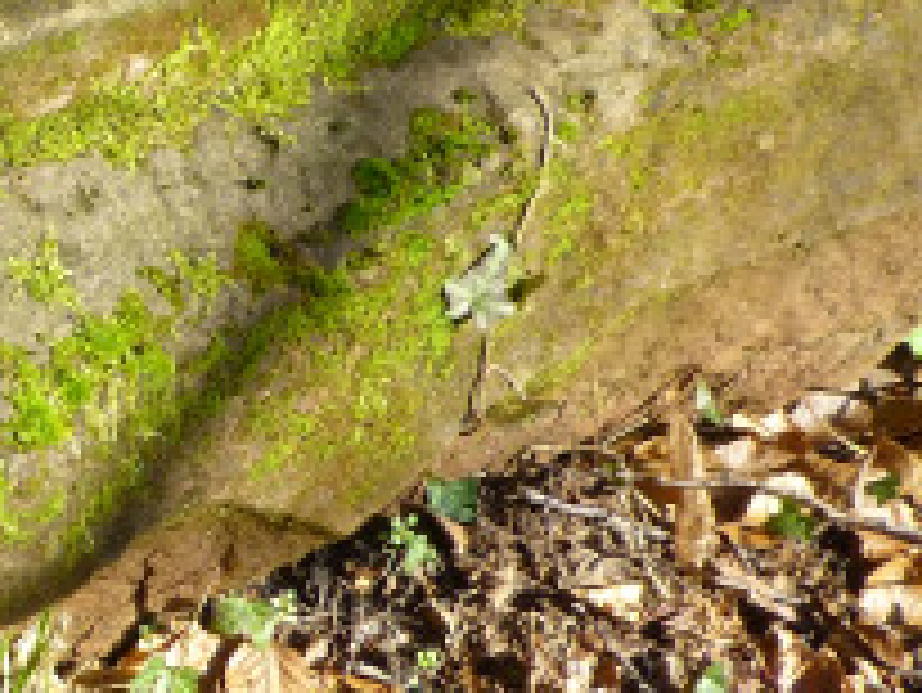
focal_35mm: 168
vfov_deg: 8.8
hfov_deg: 11.2
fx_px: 4477
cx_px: -517
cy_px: 356
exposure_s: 1/250
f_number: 3.9
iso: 100
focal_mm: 7.4
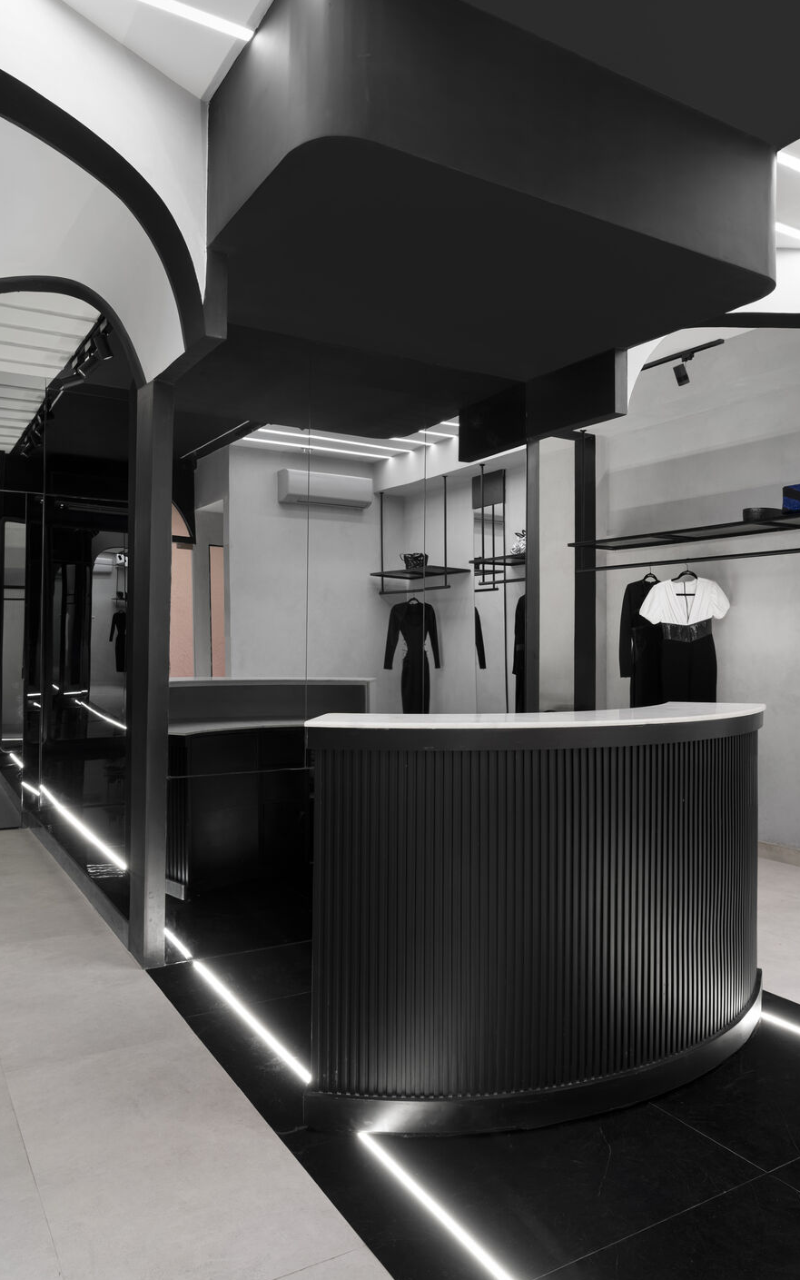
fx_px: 872
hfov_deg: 49.3
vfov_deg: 72.5
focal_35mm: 25
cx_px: 382
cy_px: 637
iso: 320
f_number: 9
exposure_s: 1.6
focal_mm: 24
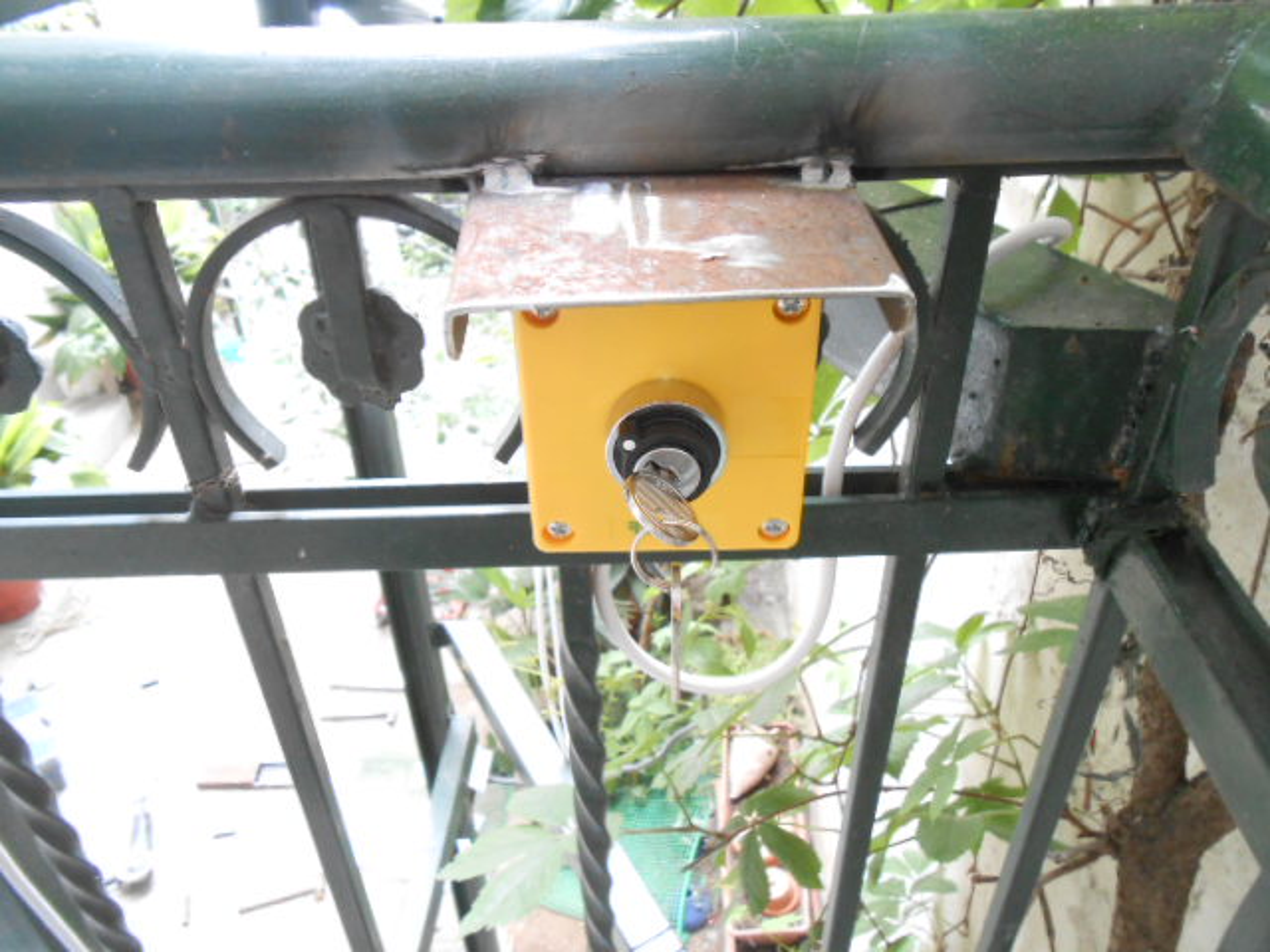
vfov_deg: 53.1
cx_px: 635
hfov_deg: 67.3
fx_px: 954
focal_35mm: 26
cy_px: 476
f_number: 3.5
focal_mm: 4.6
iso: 400
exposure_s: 1/13
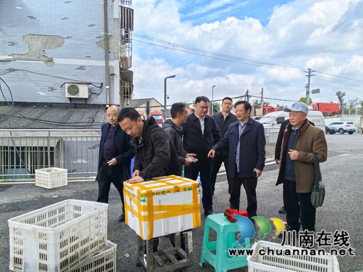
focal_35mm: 27
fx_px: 283
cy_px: 136
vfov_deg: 51.4
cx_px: 182
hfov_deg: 65.3
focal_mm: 5.52
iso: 50
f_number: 1.9
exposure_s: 1/1678
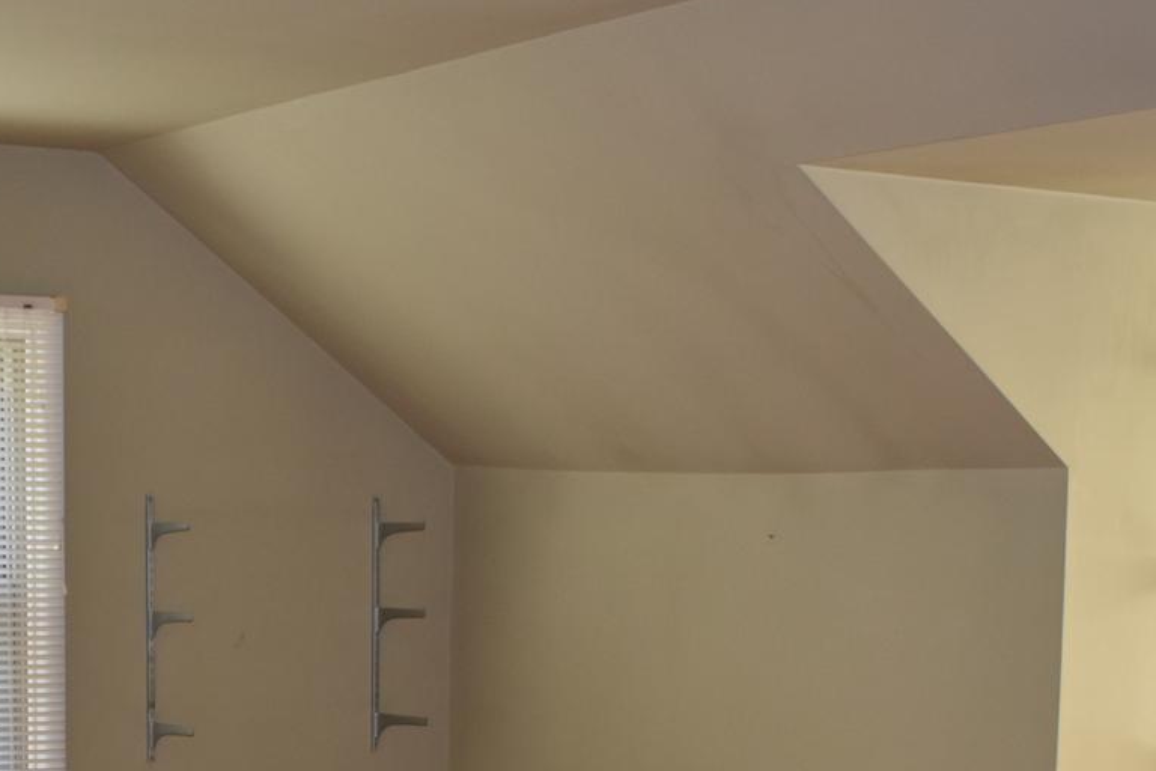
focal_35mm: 72
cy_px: 943
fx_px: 2312
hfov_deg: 27.7
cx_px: 291
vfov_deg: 17.9
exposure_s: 1/200
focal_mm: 18
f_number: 5
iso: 500
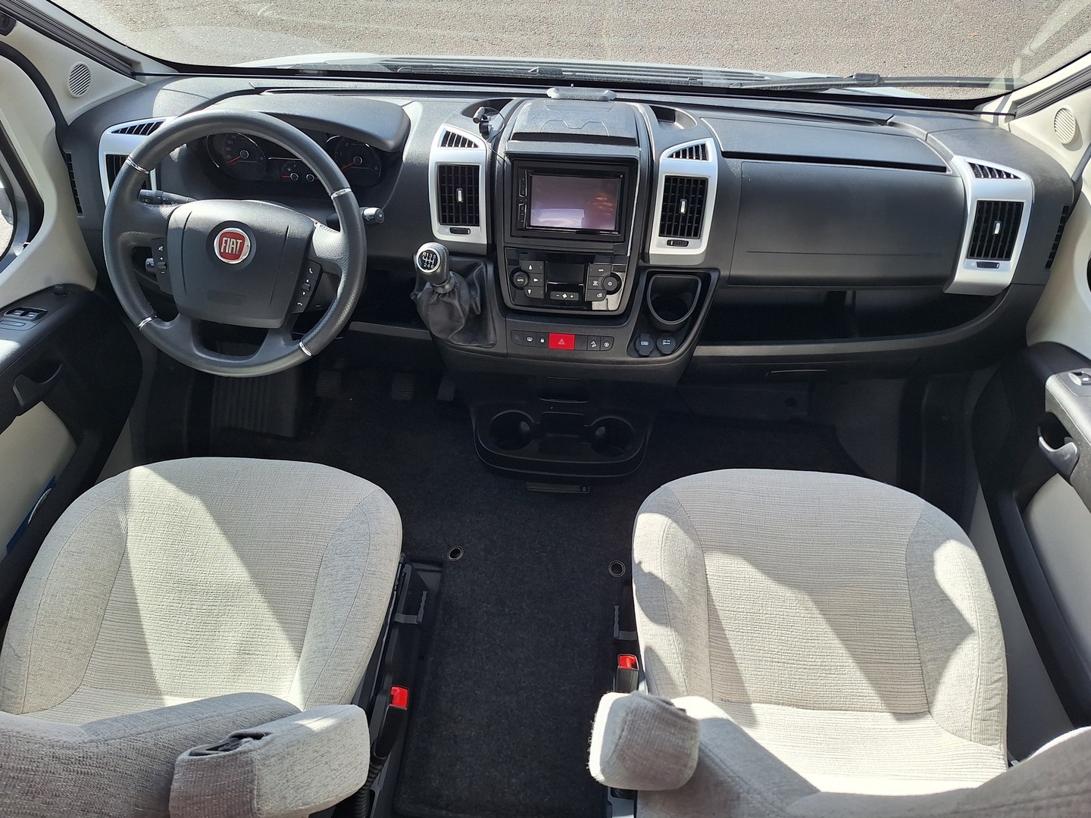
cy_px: 409
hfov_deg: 73.9
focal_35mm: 23
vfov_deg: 58.9
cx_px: 546
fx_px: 725
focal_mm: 5.54
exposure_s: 1/571
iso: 40
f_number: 1.8
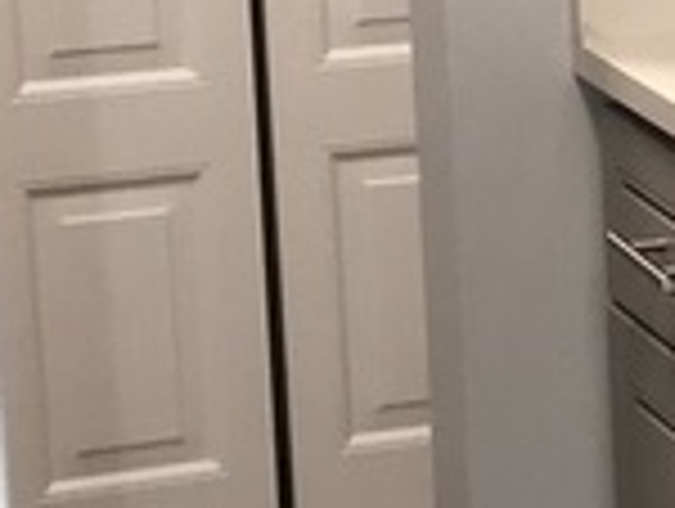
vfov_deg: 7.4
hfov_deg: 9.0
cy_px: 175
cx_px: 1512
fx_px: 3926
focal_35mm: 201
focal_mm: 3.99
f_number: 1.8
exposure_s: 1/30
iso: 25
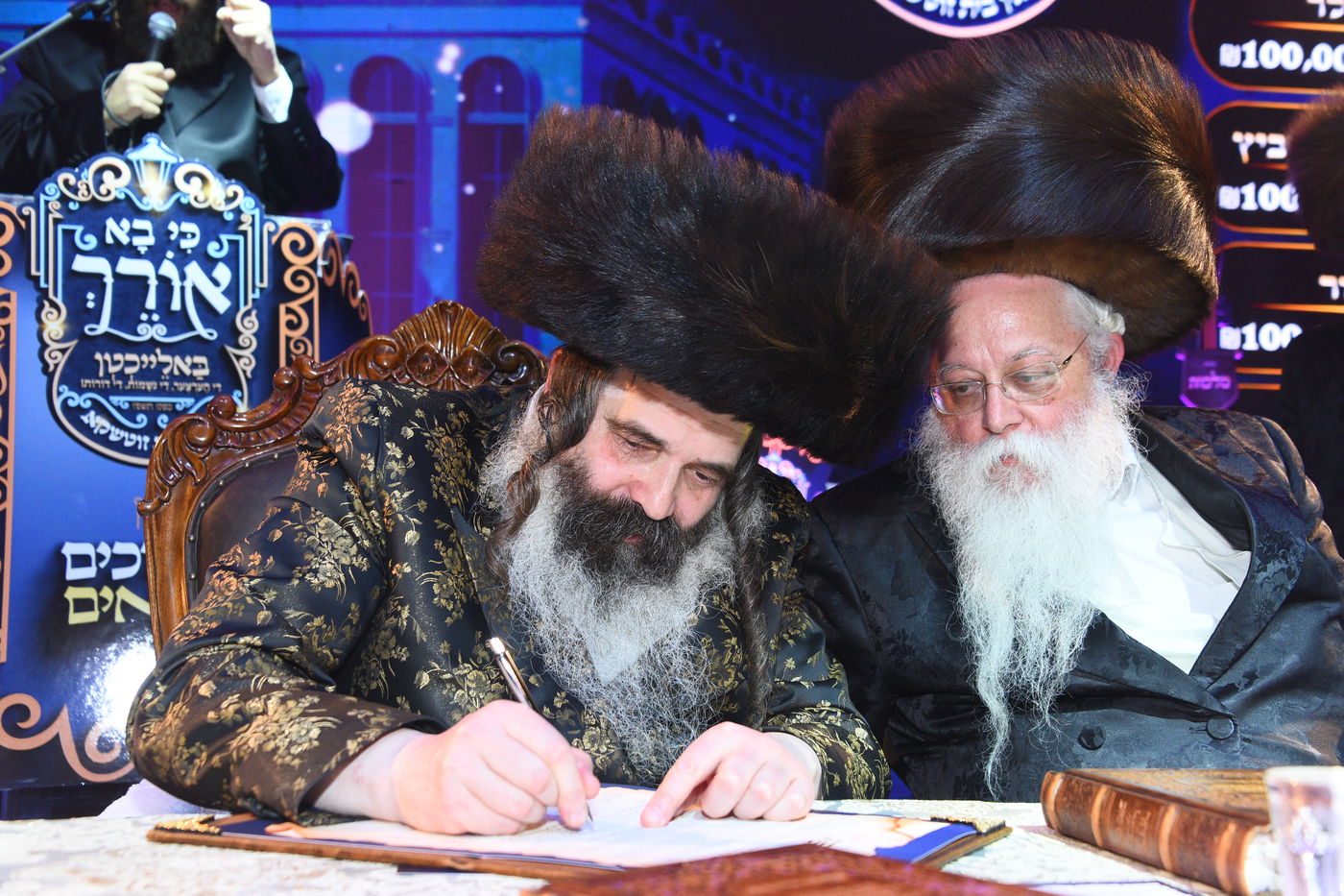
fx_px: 1680
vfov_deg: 29.9
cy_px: 448
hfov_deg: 43.6
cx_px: 672
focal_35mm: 45
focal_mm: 45
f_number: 5.6
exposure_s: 1/125
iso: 2000
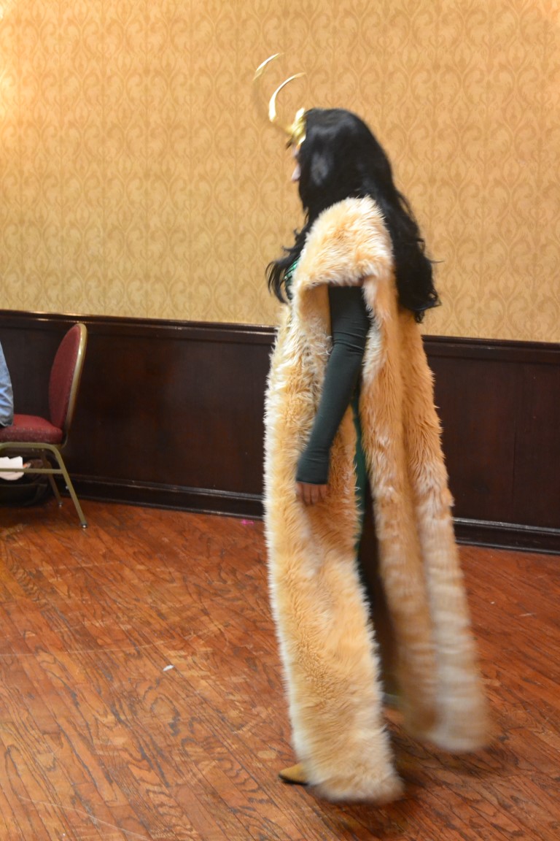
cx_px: 280
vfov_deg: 33.4
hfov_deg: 22.6
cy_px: 420
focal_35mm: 60
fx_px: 1400
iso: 3200
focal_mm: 40
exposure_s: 1/13
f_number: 5.3
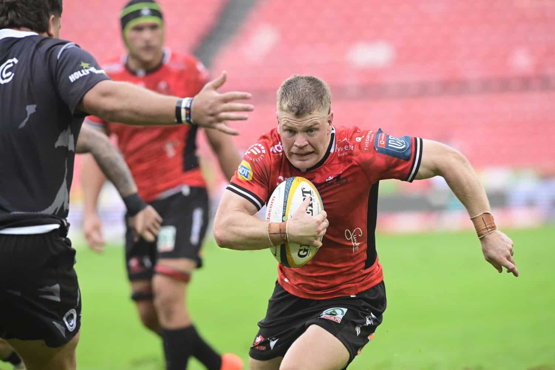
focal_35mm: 400
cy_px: 185
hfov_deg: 5.2
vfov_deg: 3.4
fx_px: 6166
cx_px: 278
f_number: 6.3
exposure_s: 1/2500
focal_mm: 400
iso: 8000
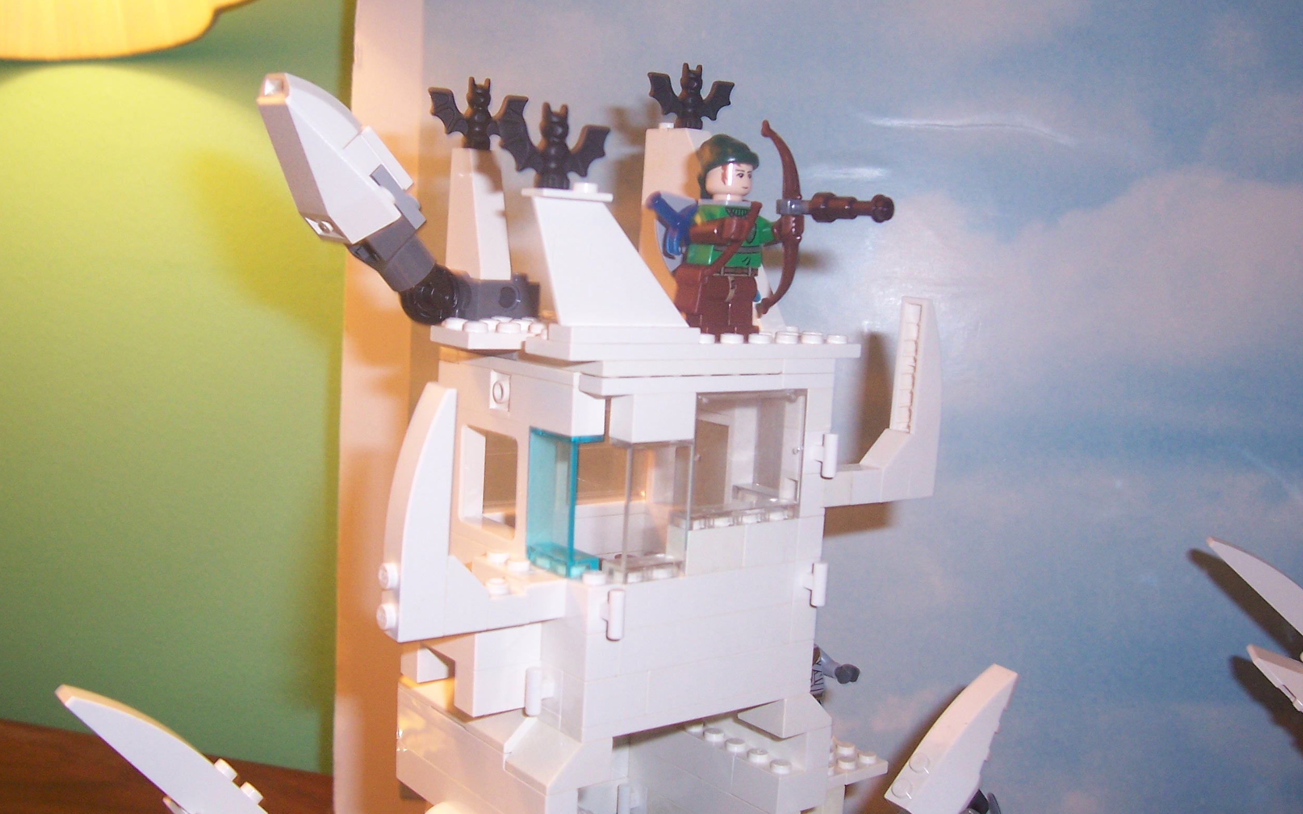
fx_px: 1314
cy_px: 334
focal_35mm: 37
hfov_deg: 52.8
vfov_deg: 34.3
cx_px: 643
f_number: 2.7
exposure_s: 1/60
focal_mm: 5.6
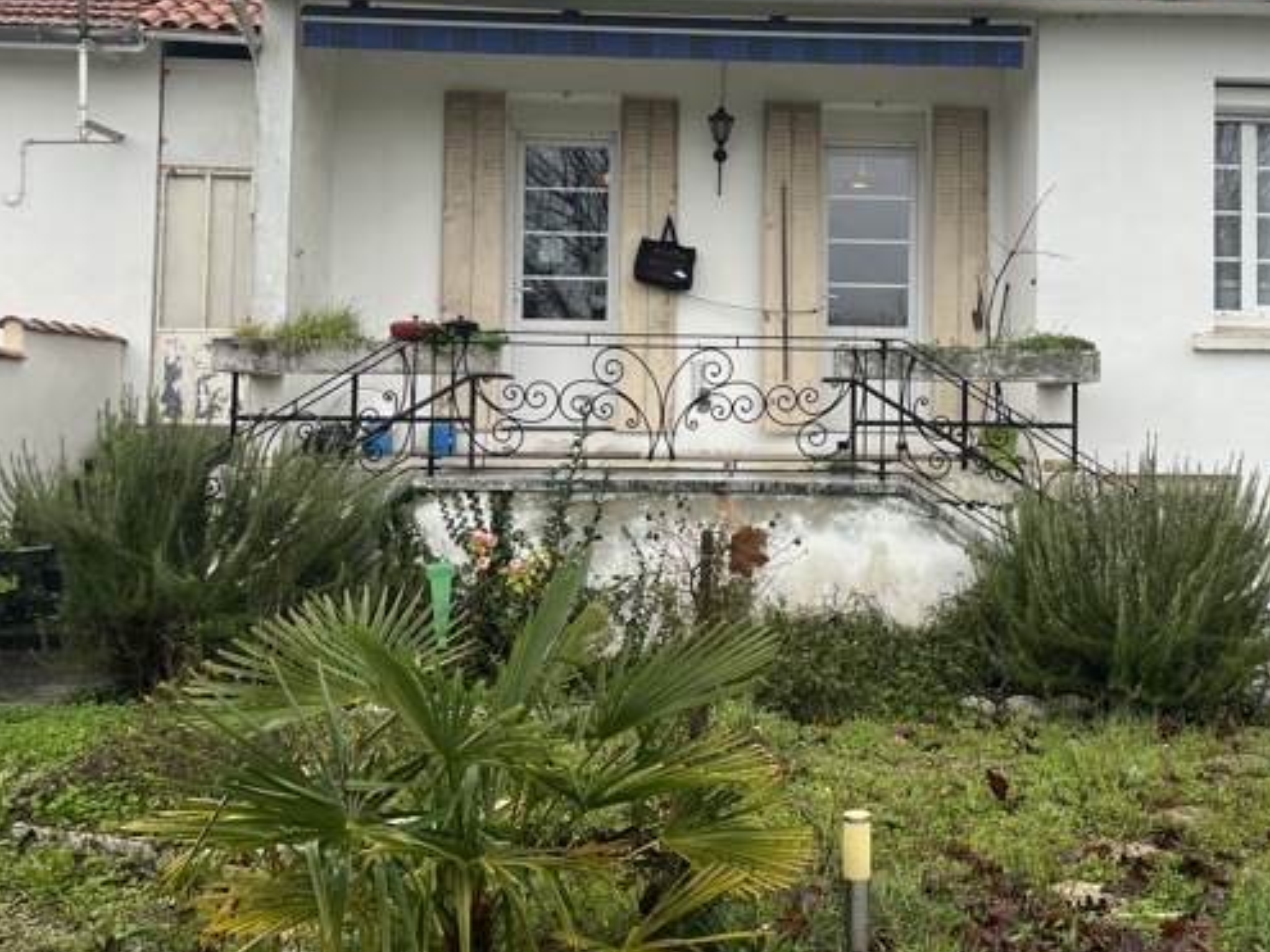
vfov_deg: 34.1
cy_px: 326
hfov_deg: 44.3
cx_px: 813
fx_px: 1541
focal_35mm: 42
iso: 50
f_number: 1.6
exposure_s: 1/827
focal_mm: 5.1
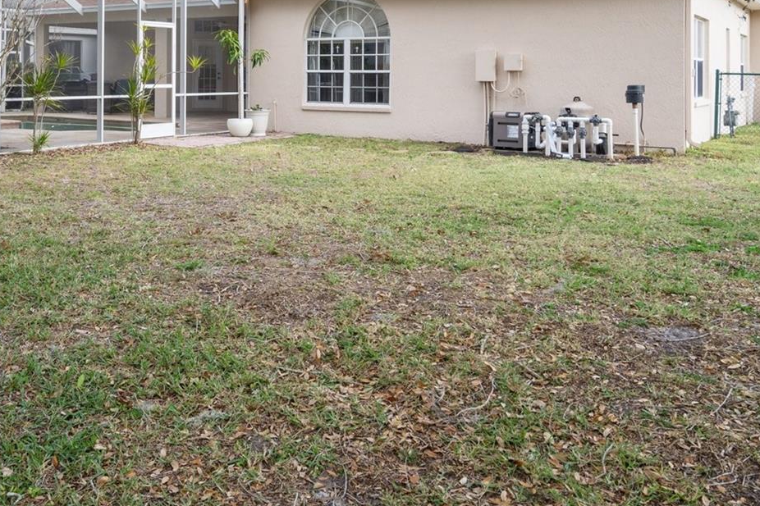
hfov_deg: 49.6
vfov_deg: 33.8
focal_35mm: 38
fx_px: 802
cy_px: 90
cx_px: 238
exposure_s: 1/40
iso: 320
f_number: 8
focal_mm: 22
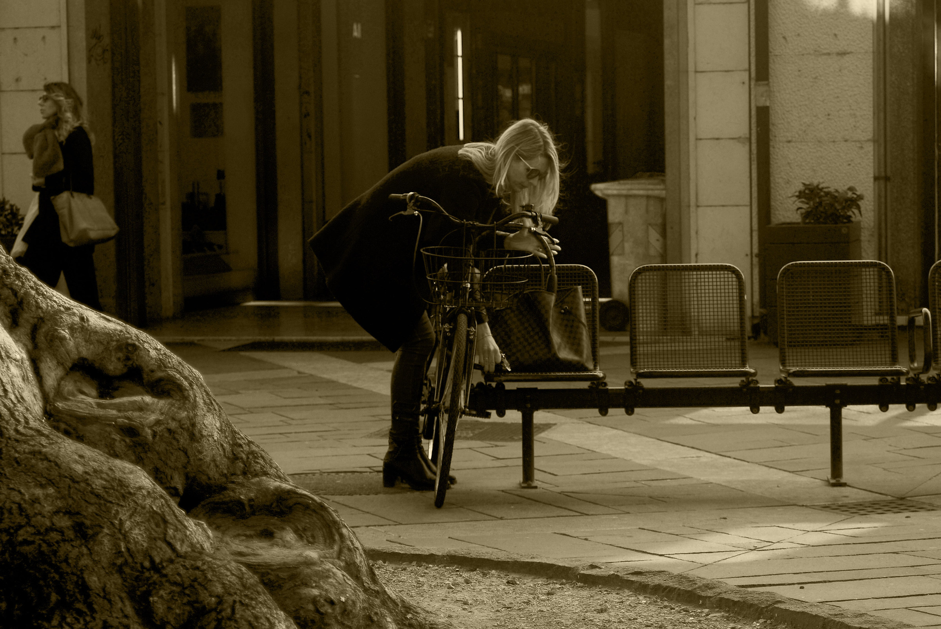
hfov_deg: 19.4
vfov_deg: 13.1
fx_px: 2748
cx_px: 470
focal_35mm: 105
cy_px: 314
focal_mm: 70
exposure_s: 1/200
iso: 100
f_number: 4.5
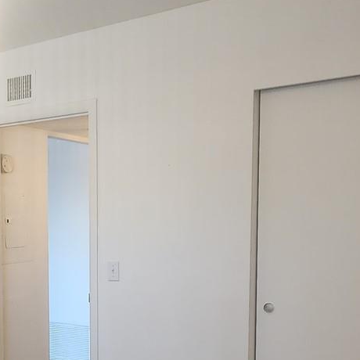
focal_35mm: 40
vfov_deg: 40.1
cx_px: 18
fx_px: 471
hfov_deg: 38.2
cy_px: 289
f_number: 2.2
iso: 160
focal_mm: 2.2
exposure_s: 1/60
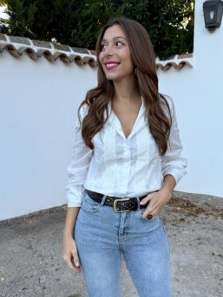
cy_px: 161
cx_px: 118
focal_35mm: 28
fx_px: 241
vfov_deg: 63.4
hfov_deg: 49.7
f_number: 1.78
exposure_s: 1/270
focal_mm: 6.76
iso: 64
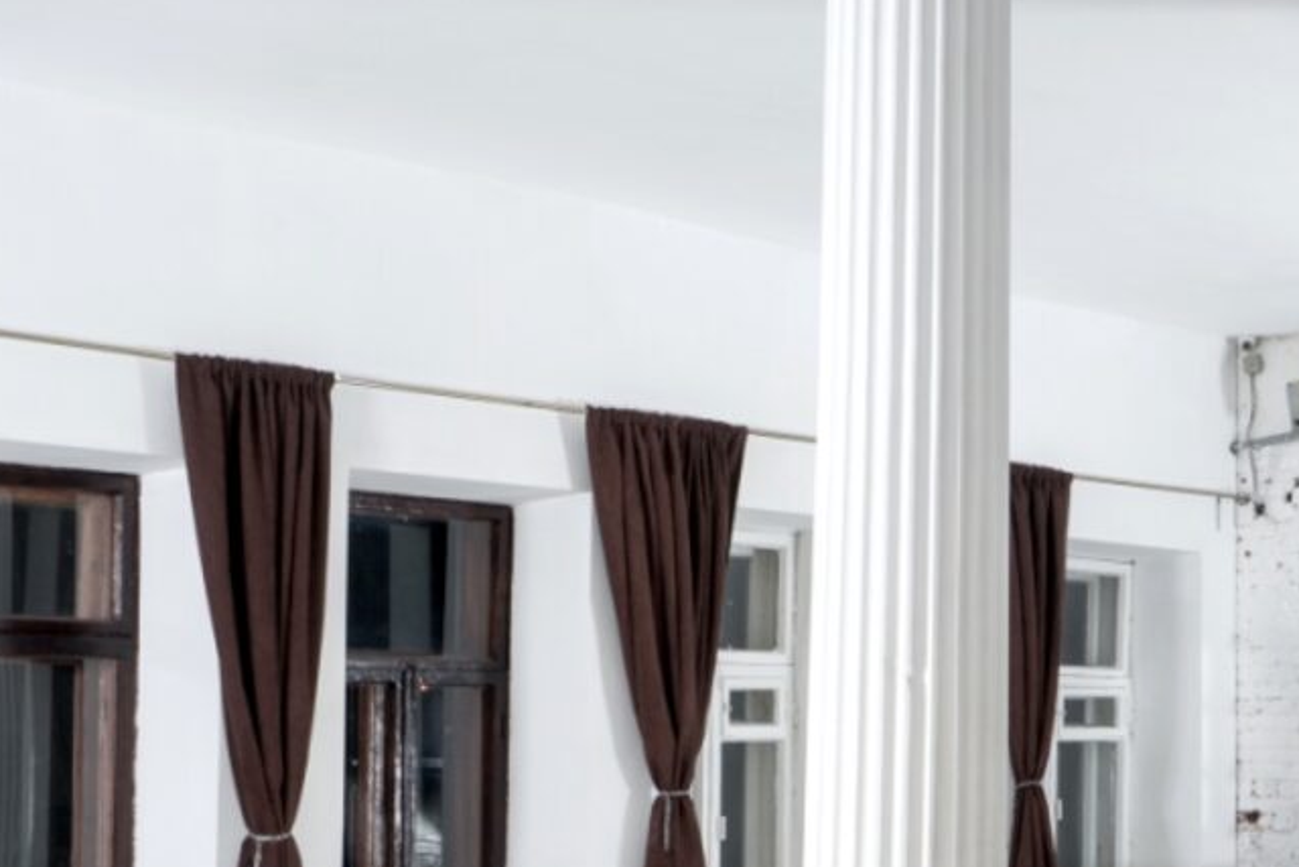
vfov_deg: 21.9
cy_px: 855
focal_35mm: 60
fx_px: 2165
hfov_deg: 33.2
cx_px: 830
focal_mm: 20
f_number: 8
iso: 100
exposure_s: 1/160
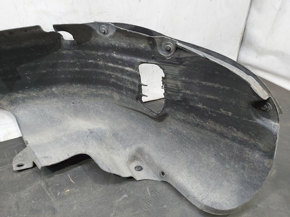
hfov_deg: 71.6
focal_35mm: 24
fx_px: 201
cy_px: 108
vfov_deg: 56.8
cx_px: 145
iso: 250
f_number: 1.8
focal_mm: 5.23
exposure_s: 1/50
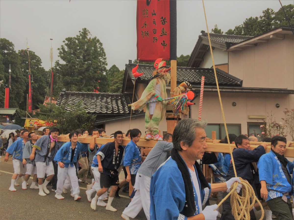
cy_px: 110
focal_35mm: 29
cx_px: 147
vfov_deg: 48.2
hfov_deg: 61.7
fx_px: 246
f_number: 2.2
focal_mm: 4.15
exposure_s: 1/651
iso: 32
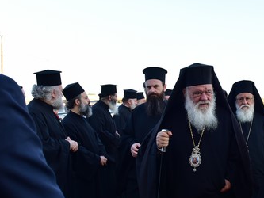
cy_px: 127
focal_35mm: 45
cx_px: 228
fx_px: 343
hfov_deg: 39.6
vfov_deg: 32.0
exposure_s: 1/640
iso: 1000
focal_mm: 24
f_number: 6.3
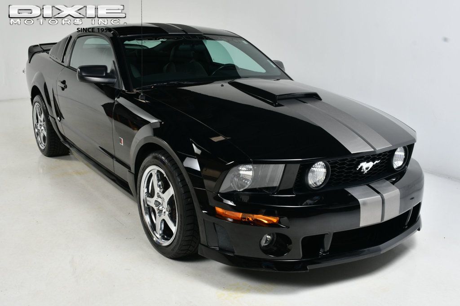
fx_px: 460
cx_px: 230
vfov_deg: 36.8
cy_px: 153
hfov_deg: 53.1
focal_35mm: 36
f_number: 10
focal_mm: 24
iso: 100
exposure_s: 1/160
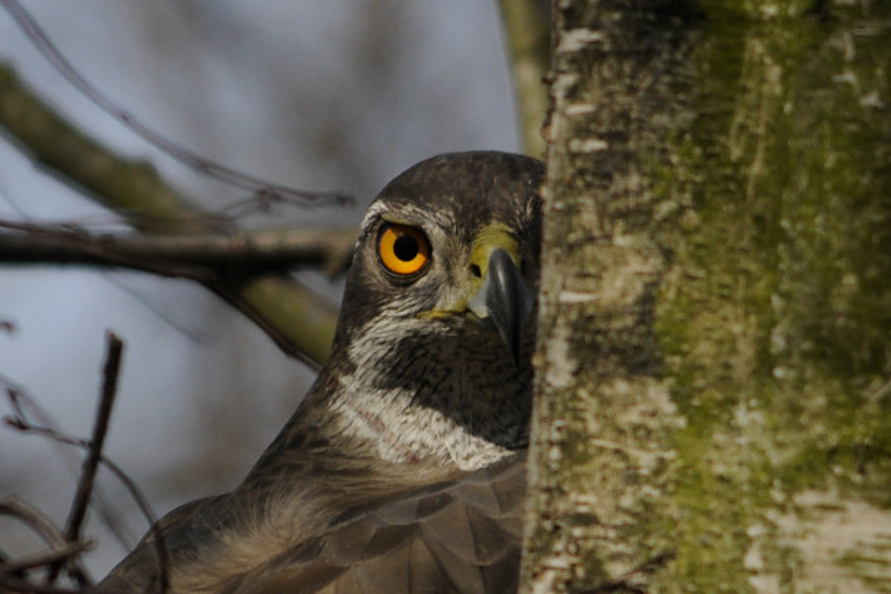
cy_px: 297
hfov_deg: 3.4
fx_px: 14849
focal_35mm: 600
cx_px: 446
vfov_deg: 2.3
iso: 400
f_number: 5.6
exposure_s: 1/800
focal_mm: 400
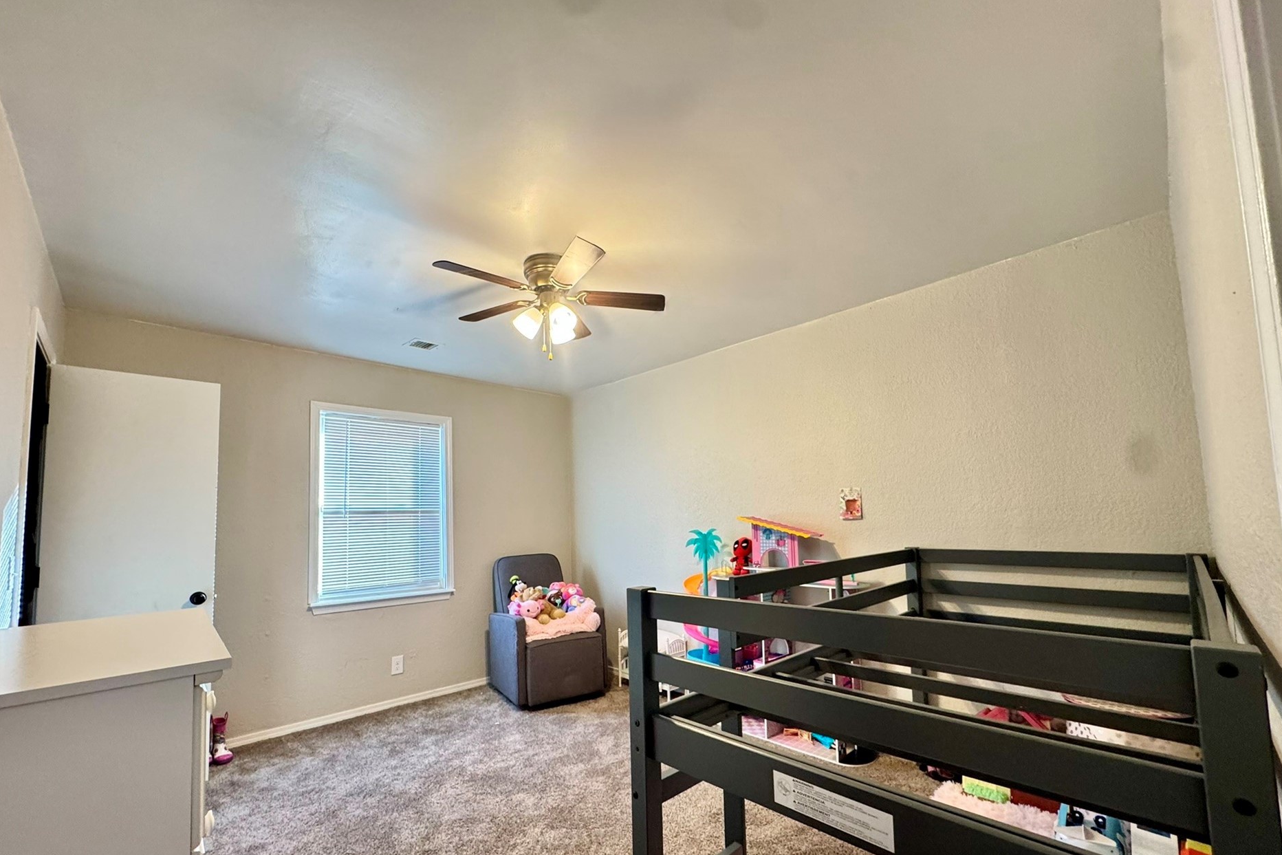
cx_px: 637
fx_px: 534
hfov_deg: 100.4
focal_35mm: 15
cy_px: 482
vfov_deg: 77.0
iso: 320
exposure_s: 1/60
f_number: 2.2
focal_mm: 2.22
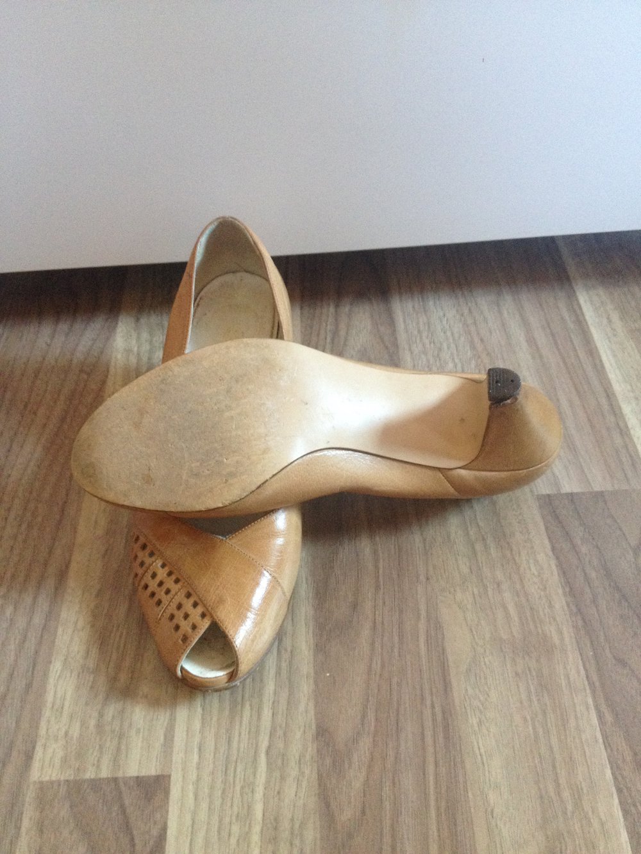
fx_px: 864
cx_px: 320
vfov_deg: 52.6
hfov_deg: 40.7
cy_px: 427
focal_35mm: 35
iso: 250
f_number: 2.4
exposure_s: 1/20
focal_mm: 4.28
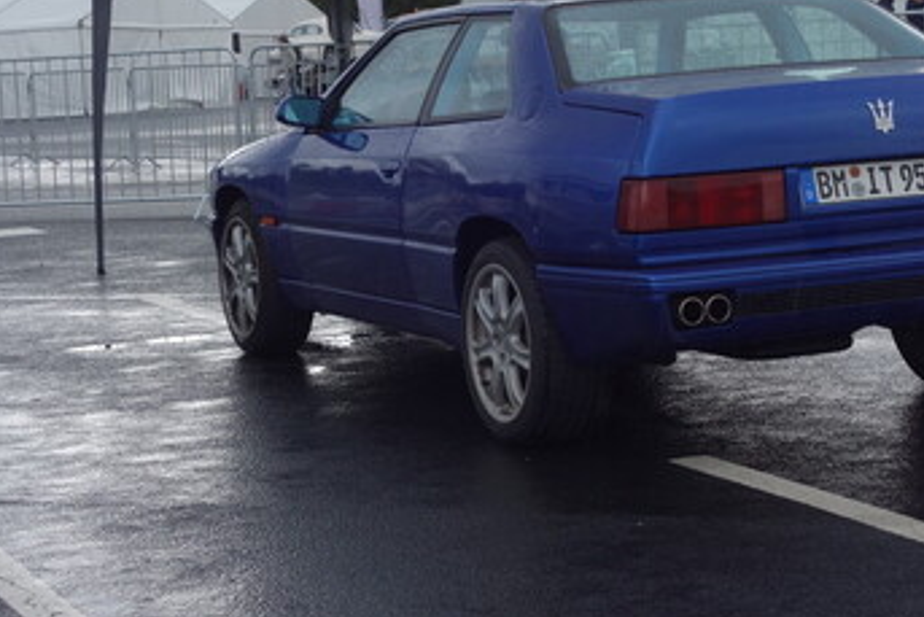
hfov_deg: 20.8
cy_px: 202
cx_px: 493
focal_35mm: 98
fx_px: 2516
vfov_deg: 14.0
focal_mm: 20.64
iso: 125
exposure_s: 1/100
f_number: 5.6
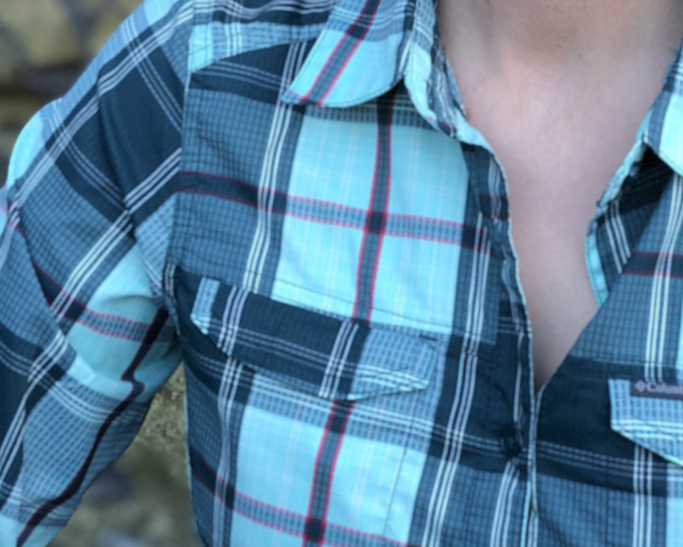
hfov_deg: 13.6
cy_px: -159
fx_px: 2871
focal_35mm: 142
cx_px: 292
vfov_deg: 10.6
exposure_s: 1/60
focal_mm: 6
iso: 32
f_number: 2.4
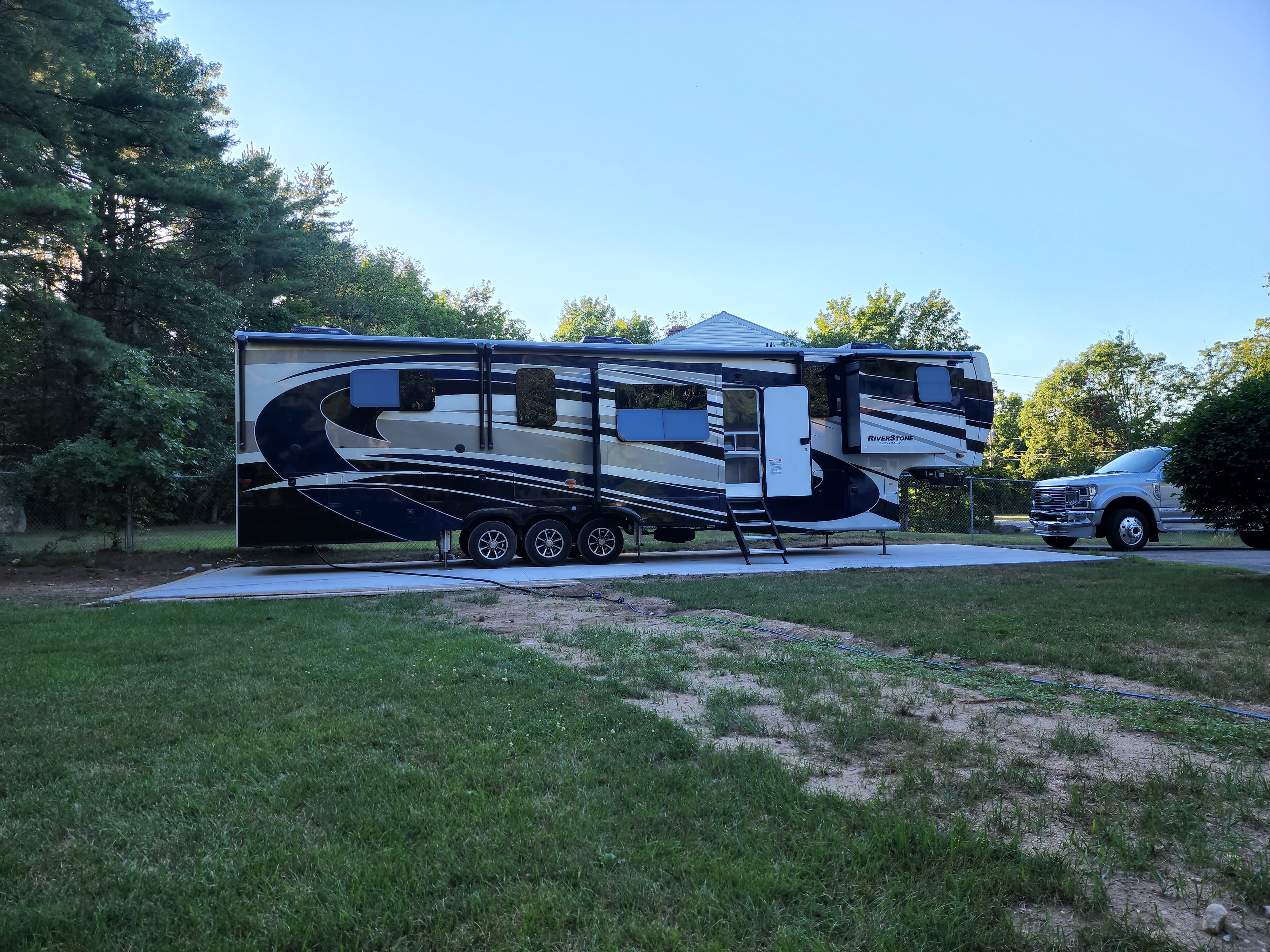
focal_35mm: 23
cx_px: 635
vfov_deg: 58.9
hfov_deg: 73.9
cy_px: 476
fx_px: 844
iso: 20
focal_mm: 6.4
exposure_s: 1/180
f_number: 1.8
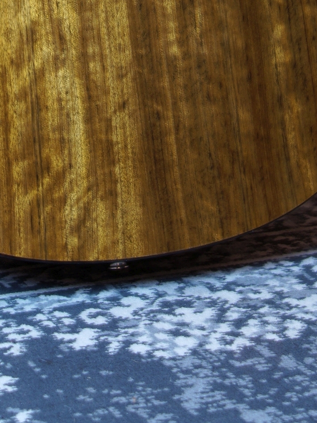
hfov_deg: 7.9
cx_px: 95
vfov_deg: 10.3
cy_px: -163
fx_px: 2288
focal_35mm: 187
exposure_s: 1/5
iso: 100
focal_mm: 45
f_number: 4.5
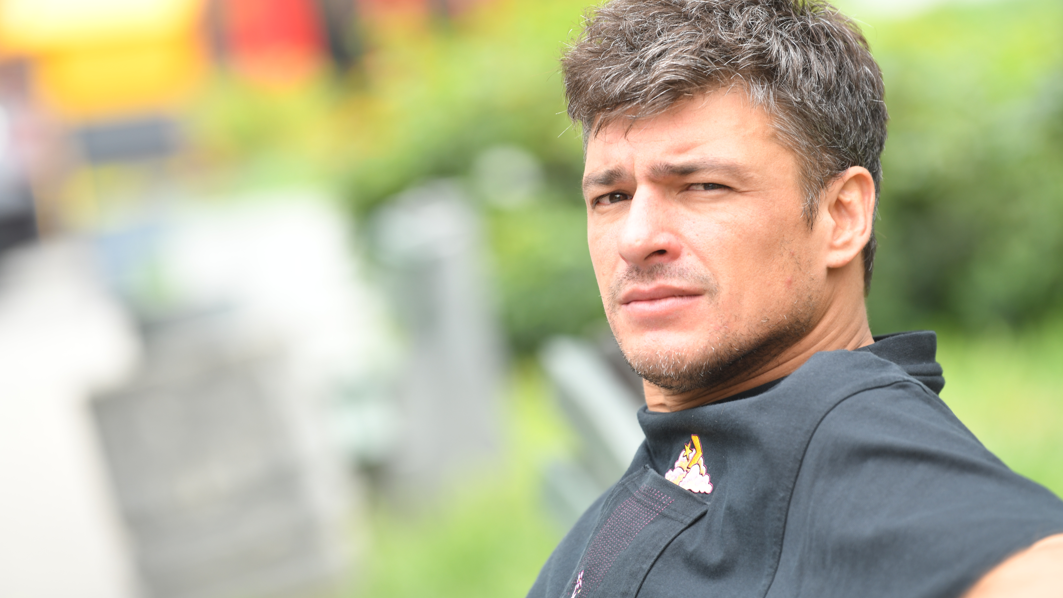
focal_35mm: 210
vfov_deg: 5.8
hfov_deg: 10.3
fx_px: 5919
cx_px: 531
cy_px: 276
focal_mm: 200
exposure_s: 1/320
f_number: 4
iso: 320
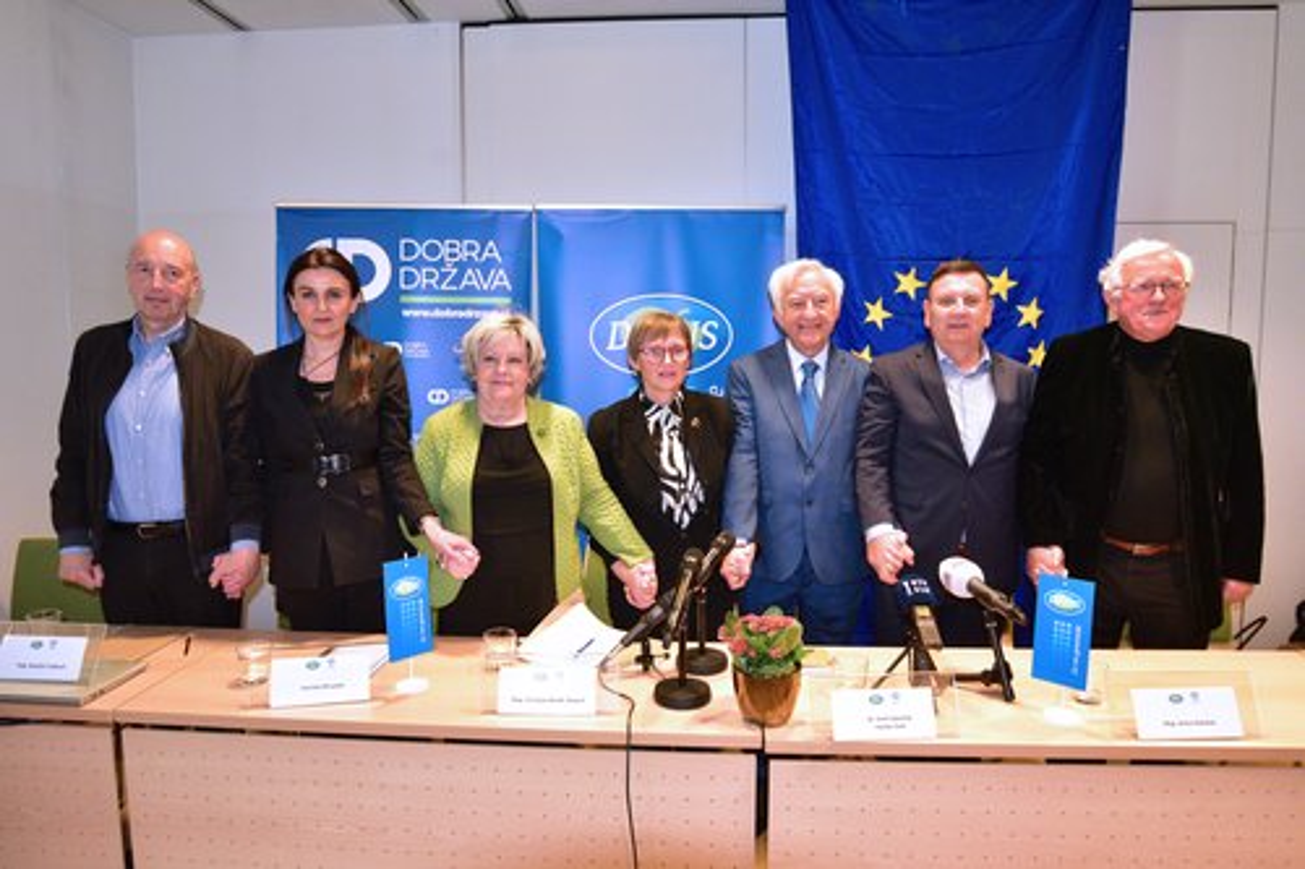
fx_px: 870
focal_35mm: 24
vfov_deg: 53.1
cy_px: 434
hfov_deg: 73.8
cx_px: 652
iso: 5000
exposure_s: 1/160
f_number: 4
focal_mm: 24
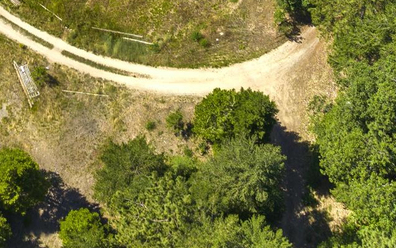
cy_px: -209
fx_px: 885
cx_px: 49
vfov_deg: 14.0
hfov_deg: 24.6
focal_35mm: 82
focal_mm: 12.29
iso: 100
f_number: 4
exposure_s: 1/400
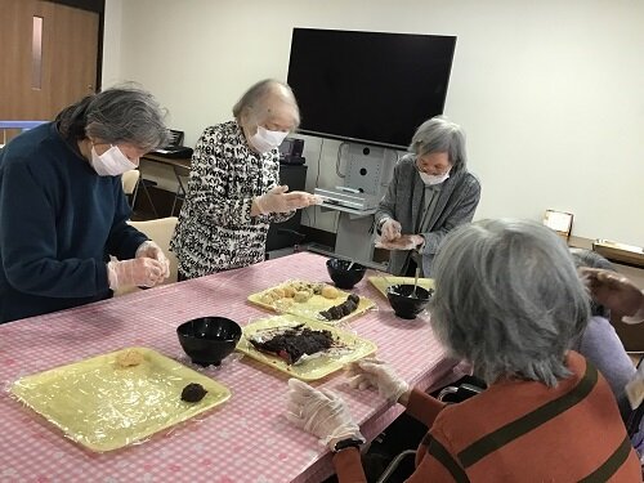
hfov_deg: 58.4
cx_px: 322
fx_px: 577
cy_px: 242
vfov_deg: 45.4
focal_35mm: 31
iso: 100
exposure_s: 1/30
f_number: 2.4
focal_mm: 3.3
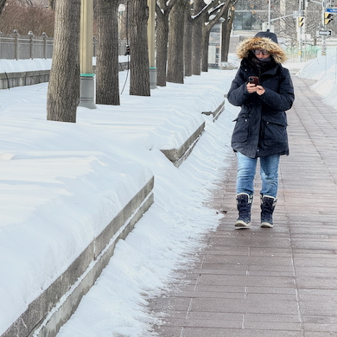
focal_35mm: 174
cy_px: 75
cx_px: 175
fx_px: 1916
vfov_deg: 10.0
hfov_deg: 10.0
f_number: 2.8
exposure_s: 1/453
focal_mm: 15.66
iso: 64
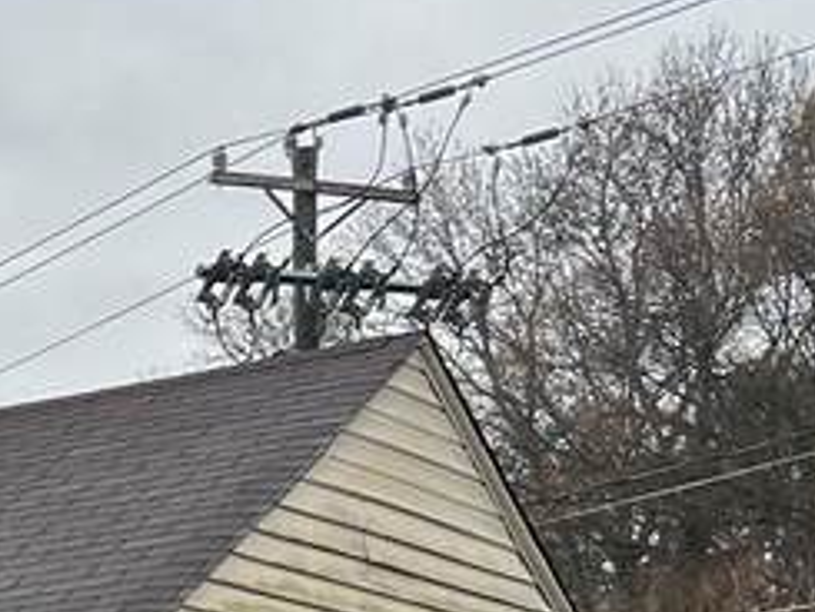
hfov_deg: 12.3
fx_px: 3204
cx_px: -965
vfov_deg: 10.4
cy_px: 1014
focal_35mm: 136
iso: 50
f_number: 1.5
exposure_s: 1/696
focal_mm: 5.7
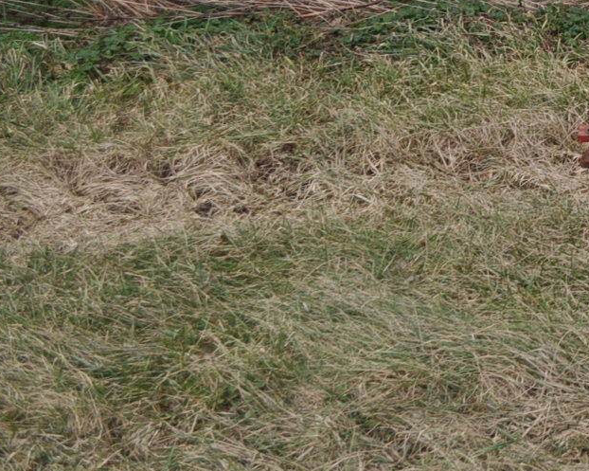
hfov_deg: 17.2
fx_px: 1690
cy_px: -167
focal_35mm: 97
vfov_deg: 15.0
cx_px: 956
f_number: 5
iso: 400
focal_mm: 20
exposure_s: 1/100
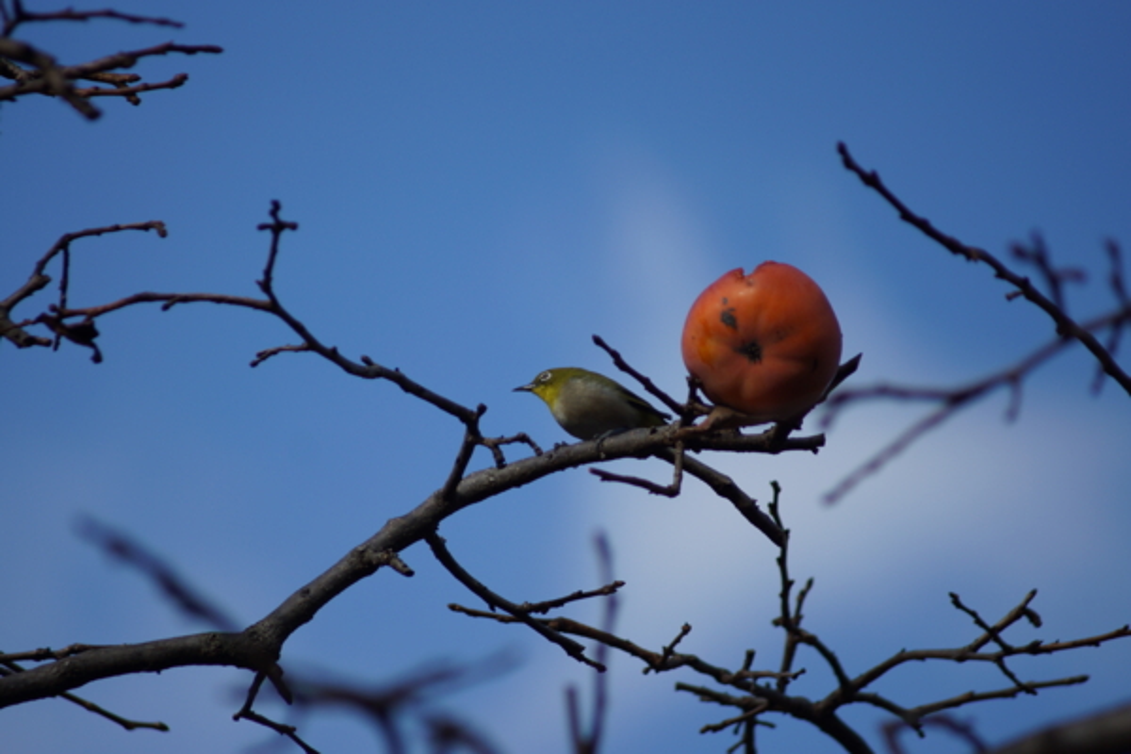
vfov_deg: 4.6
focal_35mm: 300
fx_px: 9424
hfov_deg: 6.9
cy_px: 377
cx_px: 566
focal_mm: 200
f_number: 4.5
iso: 100
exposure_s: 1/800
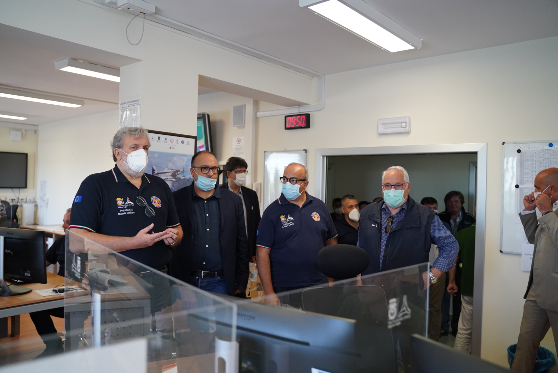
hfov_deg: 65.4
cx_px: 279
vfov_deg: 46.5
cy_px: 186
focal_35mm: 28
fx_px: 434
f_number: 2.8
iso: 4000
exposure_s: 1/800
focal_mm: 28
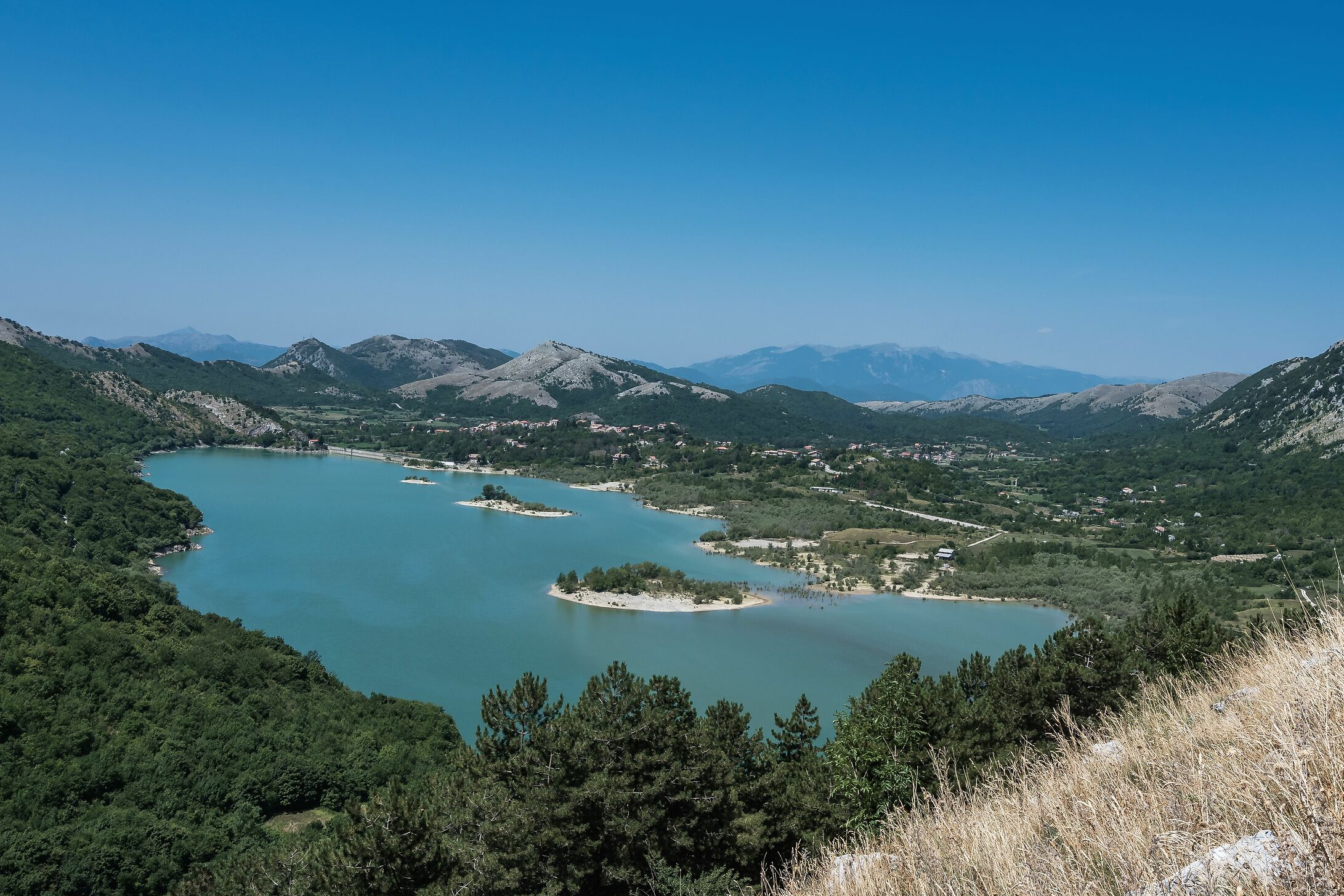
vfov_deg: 40.0
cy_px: 415
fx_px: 1232
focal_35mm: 33
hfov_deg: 57.2
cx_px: 695
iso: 100
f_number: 11
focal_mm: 20
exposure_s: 1/320
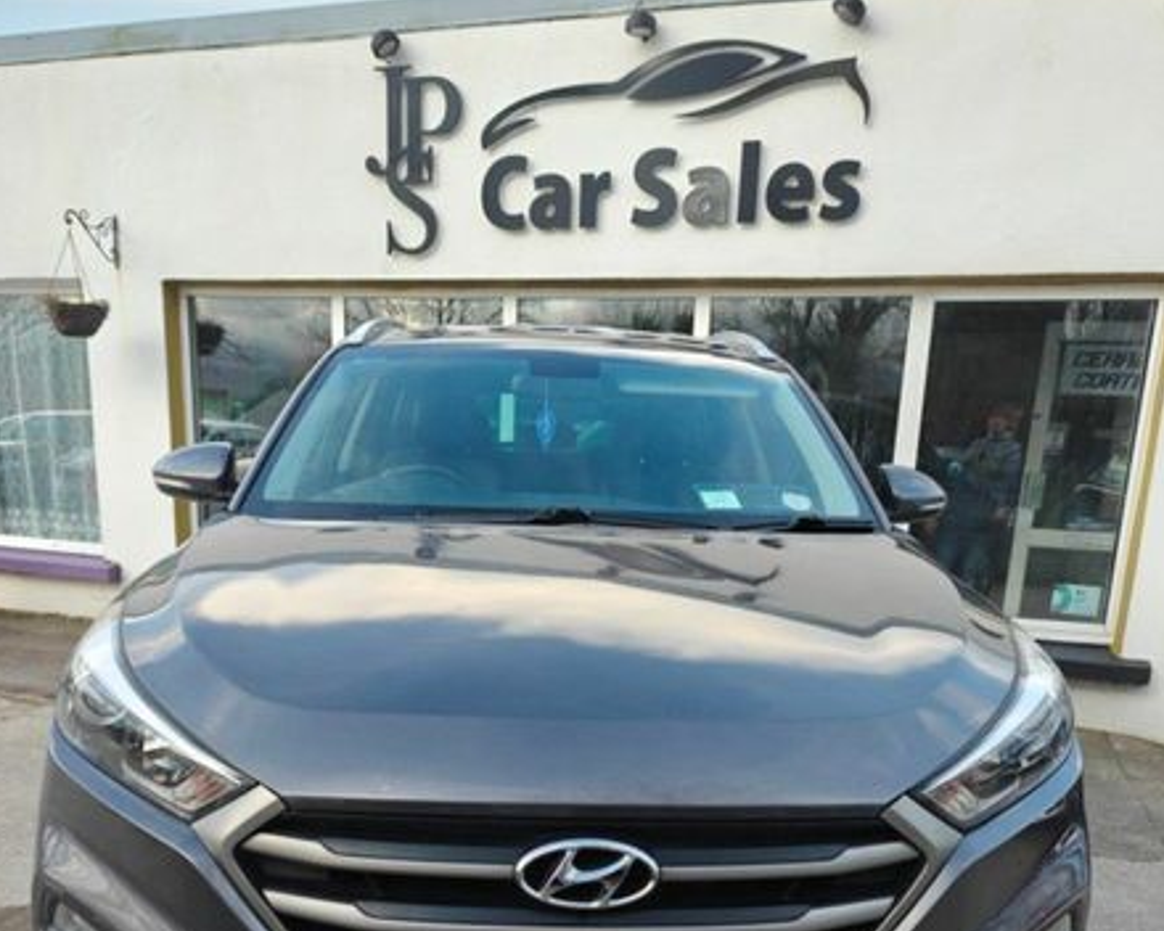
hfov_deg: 55.7
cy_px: 727
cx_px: 582
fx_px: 1102
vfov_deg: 43.9
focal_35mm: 32
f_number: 1.7
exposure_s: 1/100
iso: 80
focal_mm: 6.06
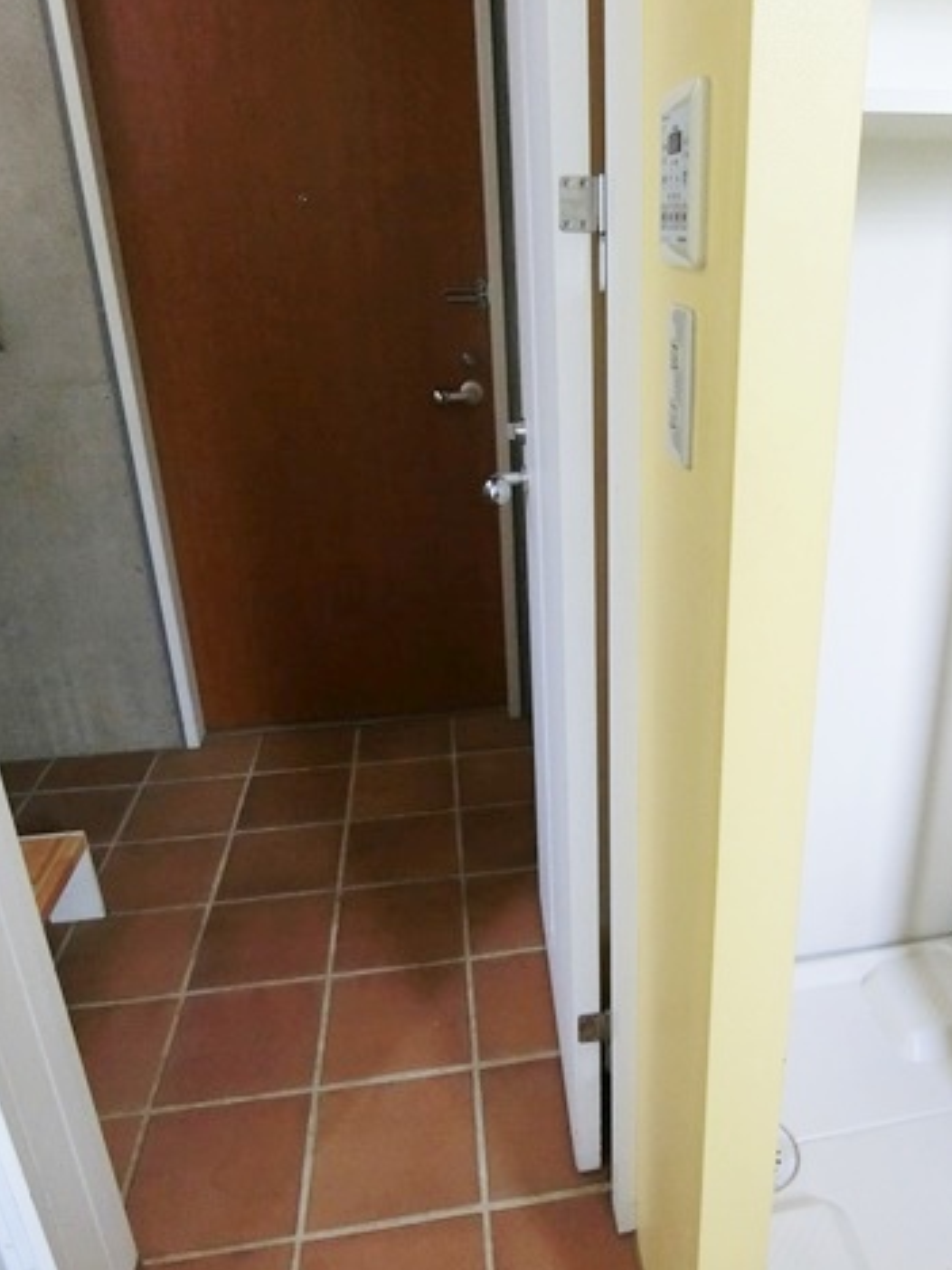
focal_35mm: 26
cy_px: 624
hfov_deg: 52.0
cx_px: 643
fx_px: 953
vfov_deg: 67.3
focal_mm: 4.06
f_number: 2.7
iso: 500
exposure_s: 1/30
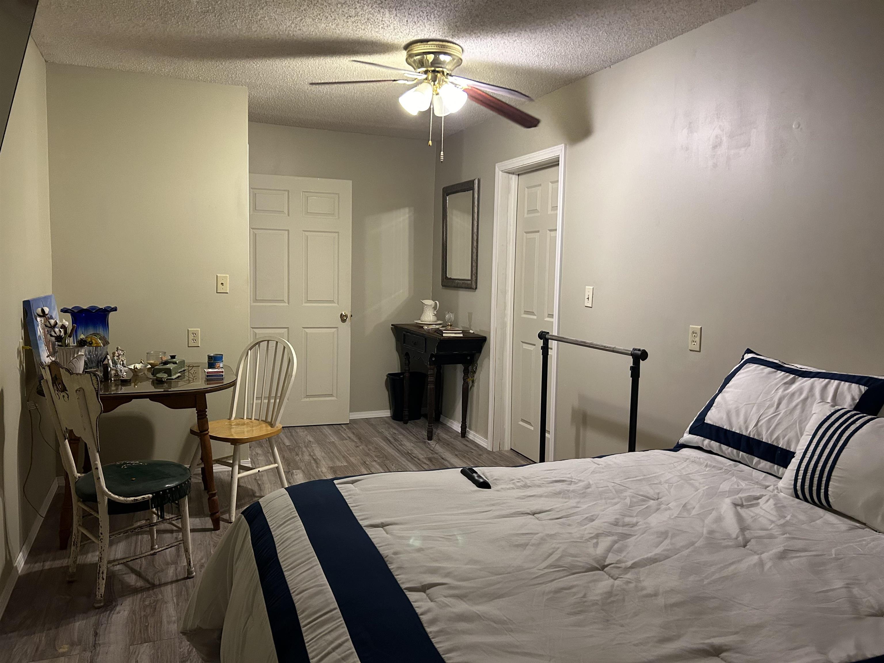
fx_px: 664
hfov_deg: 67.3
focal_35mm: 26
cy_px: 332
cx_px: 442
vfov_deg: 53.1
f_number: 1.5
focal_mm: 5.7
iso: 320
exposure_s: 1/60
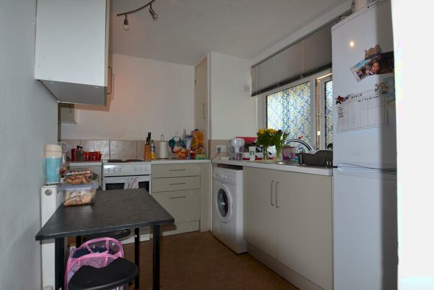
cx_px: 217
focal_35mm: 18
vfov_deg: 67.4
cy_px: 145
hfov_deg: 90.0
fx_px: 217
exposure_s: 1/60
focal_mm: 12
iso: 100
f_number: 8
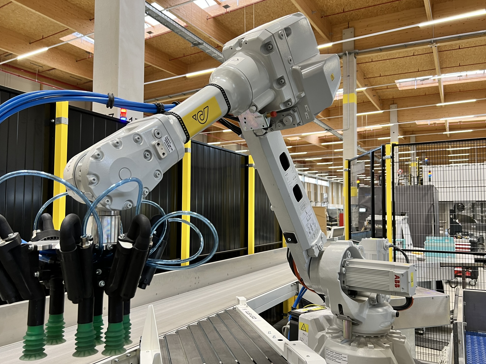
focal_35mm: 27
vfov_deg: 51.3
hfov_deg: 65.3
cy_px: 188
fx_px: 379
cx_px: 248
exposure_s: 1/50
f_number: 1.5
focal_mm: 5.7
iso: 100
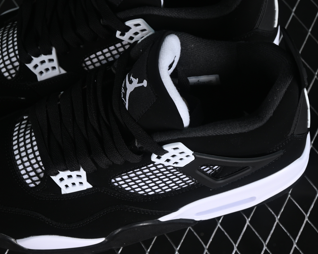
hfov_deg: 16.8
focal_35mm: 114
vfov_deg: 13.5
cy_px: 96
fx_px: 1073
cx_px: 120
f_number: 6.3
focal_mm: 50
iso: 160
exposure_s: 1/40
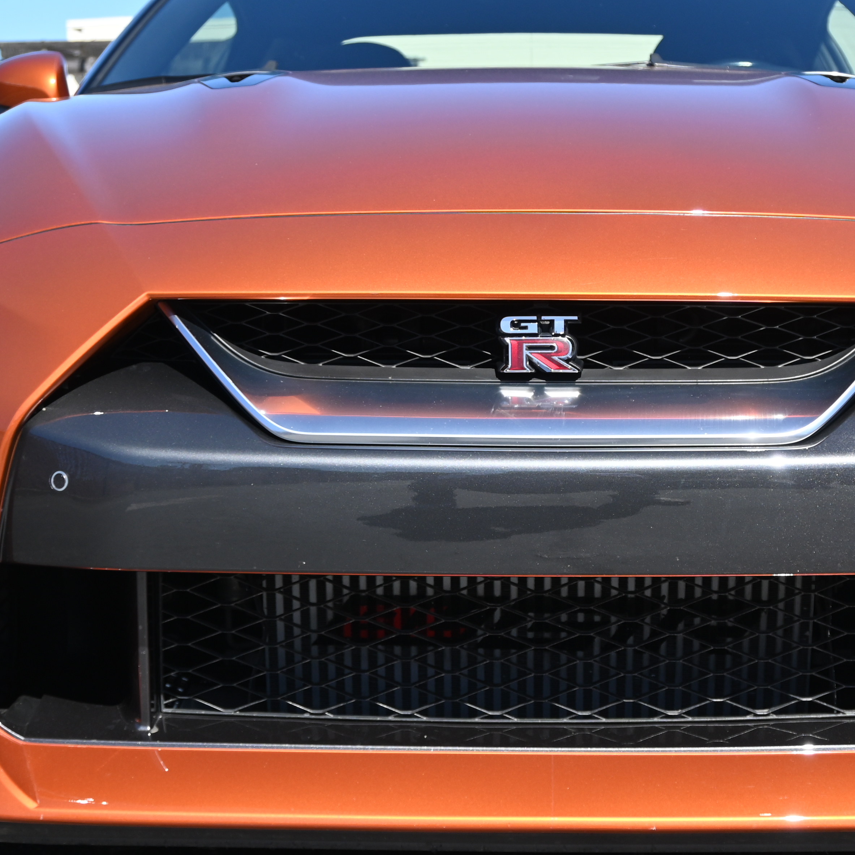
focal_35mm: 75
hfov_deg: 23.0
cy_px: 448
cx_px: 543
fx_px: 2096
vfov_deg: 23.1
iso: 100
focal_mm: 25
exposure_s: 1/640
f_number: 4.2
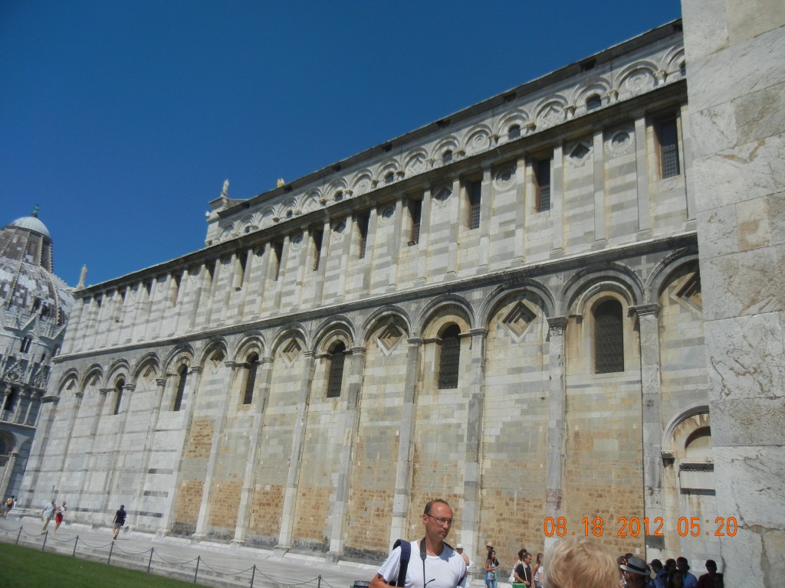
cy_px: 294
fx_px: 680
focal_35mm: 30
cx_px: 392
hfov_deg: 60.0
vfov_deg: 46.8
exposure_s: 1/853
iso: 160
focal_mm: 5.4
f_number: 7
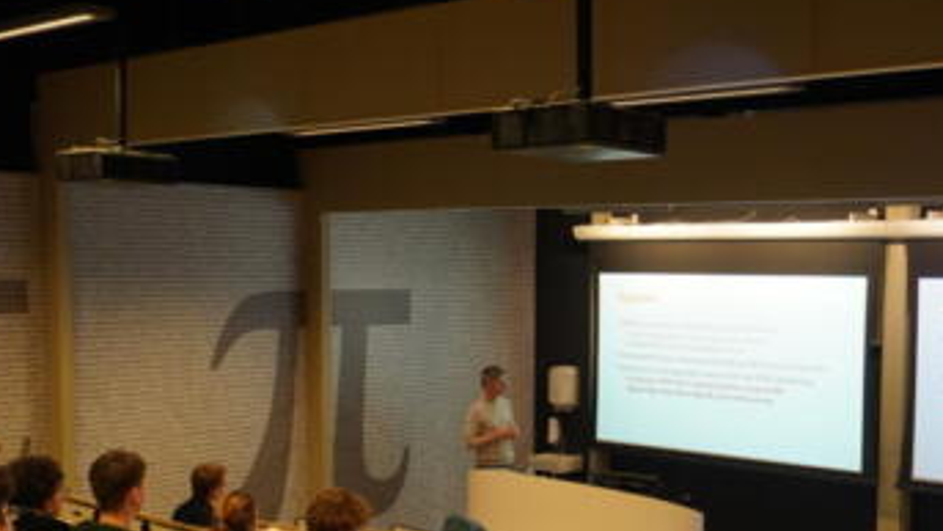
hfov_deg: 39.2
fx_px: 1319
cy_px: 374
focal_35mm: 53
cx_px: 564
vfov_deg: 22.6
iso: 1250
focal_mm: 23
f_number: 4
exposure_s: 1/160
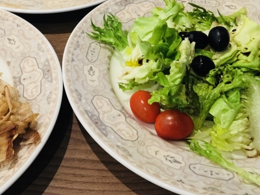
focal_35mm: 50
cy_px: 46
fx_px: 375
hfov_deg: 37.5
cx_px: 72
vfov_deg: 28.6
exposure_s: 1/8
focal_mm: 4.15
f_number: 2.2
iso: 125
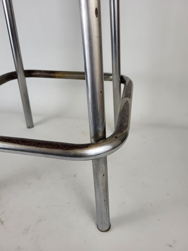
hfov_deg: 53.1
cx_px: 94
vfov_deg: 67.3
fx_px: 188
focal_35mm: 26
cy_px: 126
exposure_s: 1/100
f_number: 1.8
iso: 200
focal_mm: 5.4
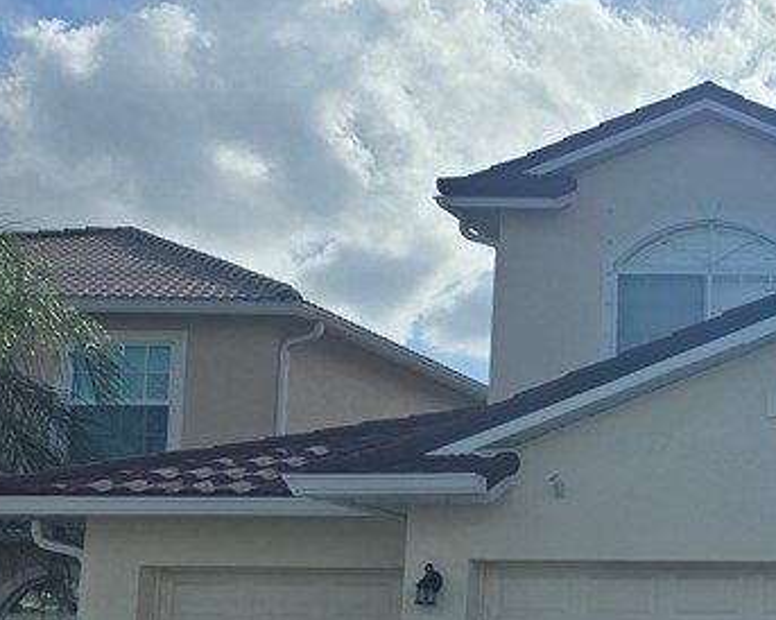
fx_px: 1538
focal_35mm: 67
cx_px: 1086
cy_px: 523
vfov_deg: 22.4
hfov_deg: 23.8
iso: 32
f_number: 1.7
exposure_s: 1/7944
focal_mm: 6.3
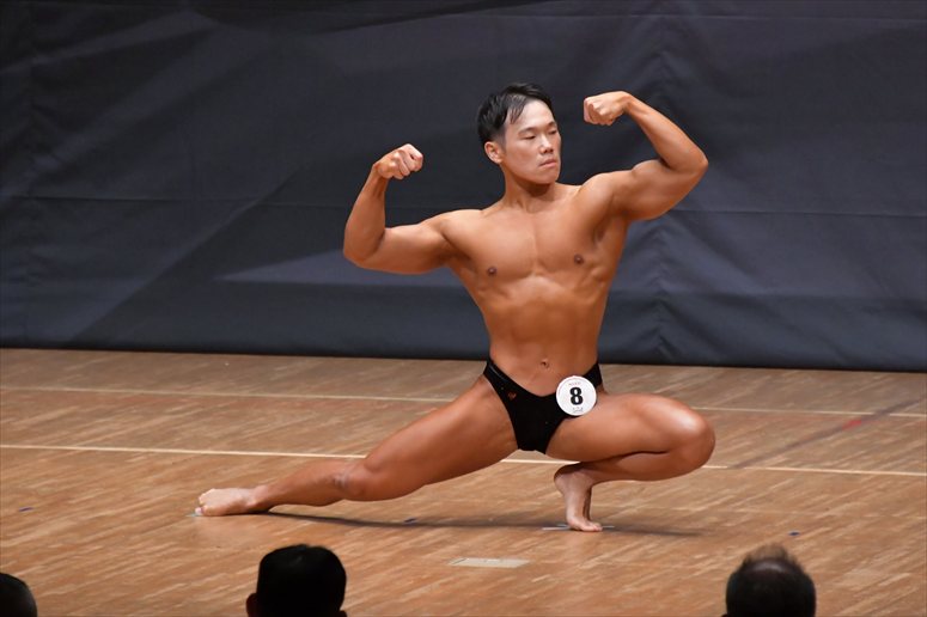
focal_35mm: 375
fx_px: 9652
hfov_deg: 5.5
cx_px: 464
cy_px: 308
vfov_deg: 3.7
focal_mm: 250
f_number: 5.6
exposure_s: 1/400
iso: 6400
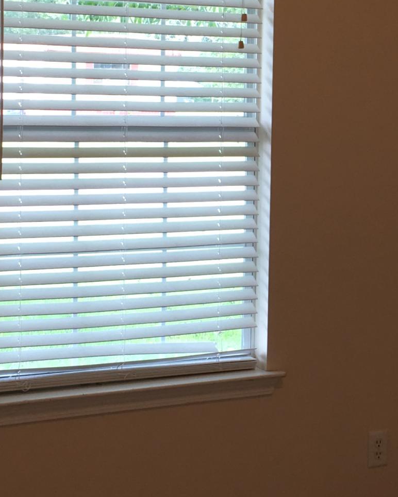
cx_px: 340
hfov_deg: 17.3
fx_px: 1296
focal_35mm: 88
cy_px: 187
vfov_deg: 21.7
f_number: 2.2
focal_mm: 4.15
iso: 25
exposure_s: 1/37
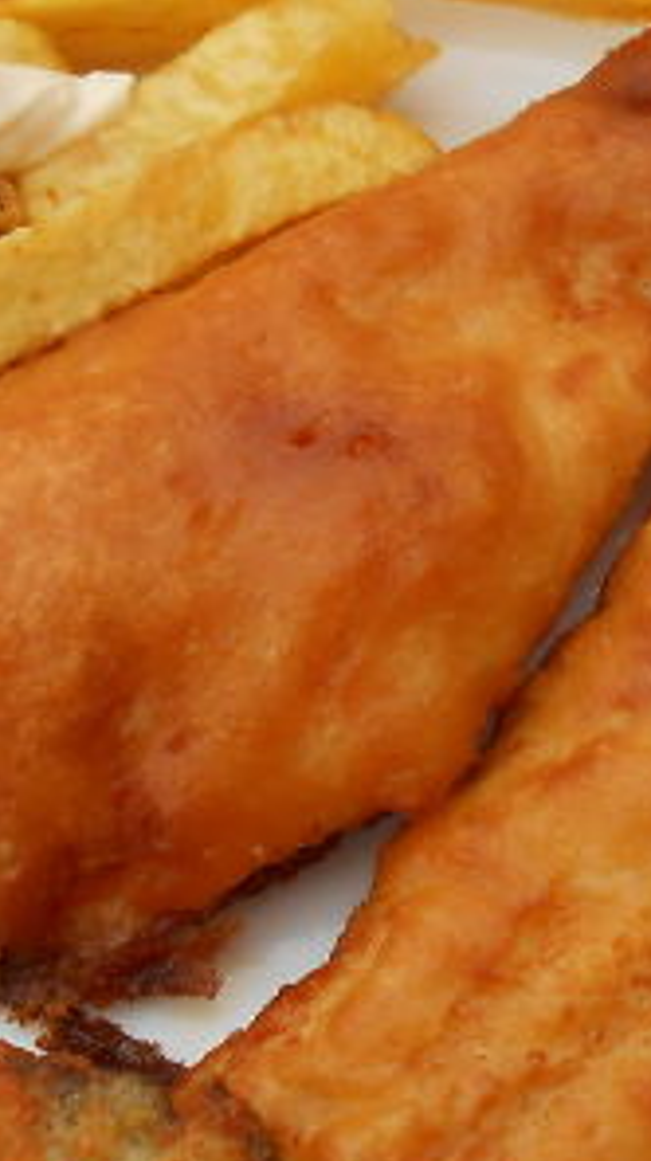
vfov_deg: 31.4
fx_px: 2061
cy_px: 649
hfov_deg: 17.8
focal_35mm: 67
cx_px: 165
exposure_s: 1/500
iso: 80
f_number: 3.5
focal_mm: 4.6
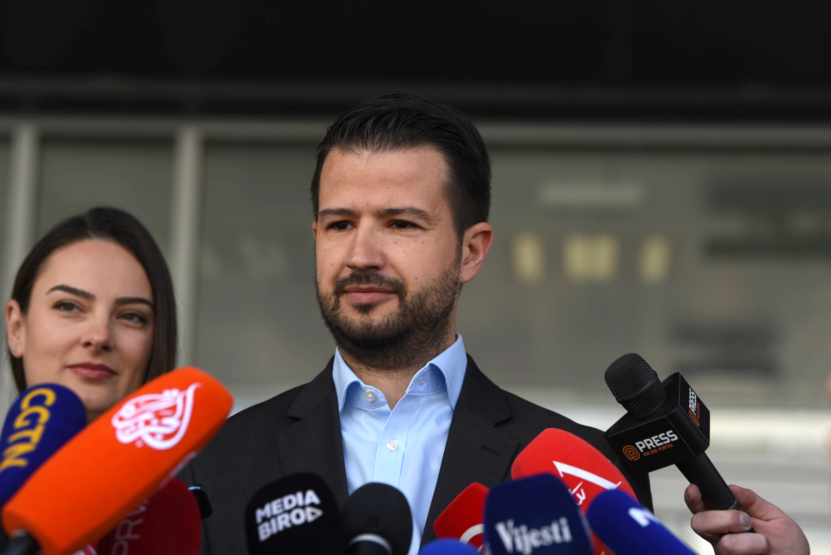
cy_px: 278
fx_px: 3117
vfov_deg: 10.2
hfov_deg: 15.2
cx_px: 416
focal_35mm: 135
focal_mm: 135
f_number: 4
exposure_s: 1/1000
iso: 250
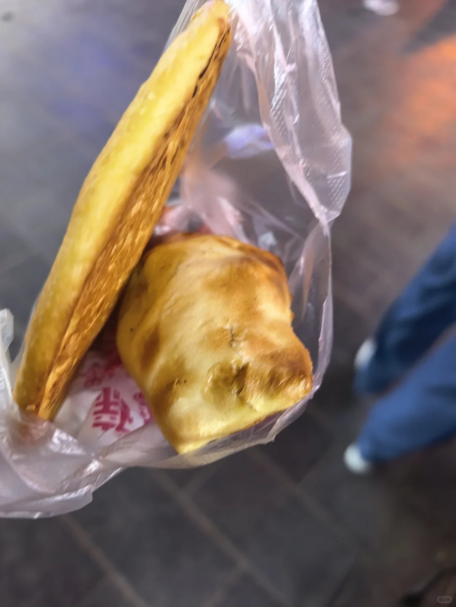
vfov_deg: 71.6
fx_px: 422
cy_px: 304
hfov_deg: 56.8
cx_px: 228
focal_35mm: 24
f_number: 1.6
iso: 400
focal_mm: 8.5
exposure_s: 1/50
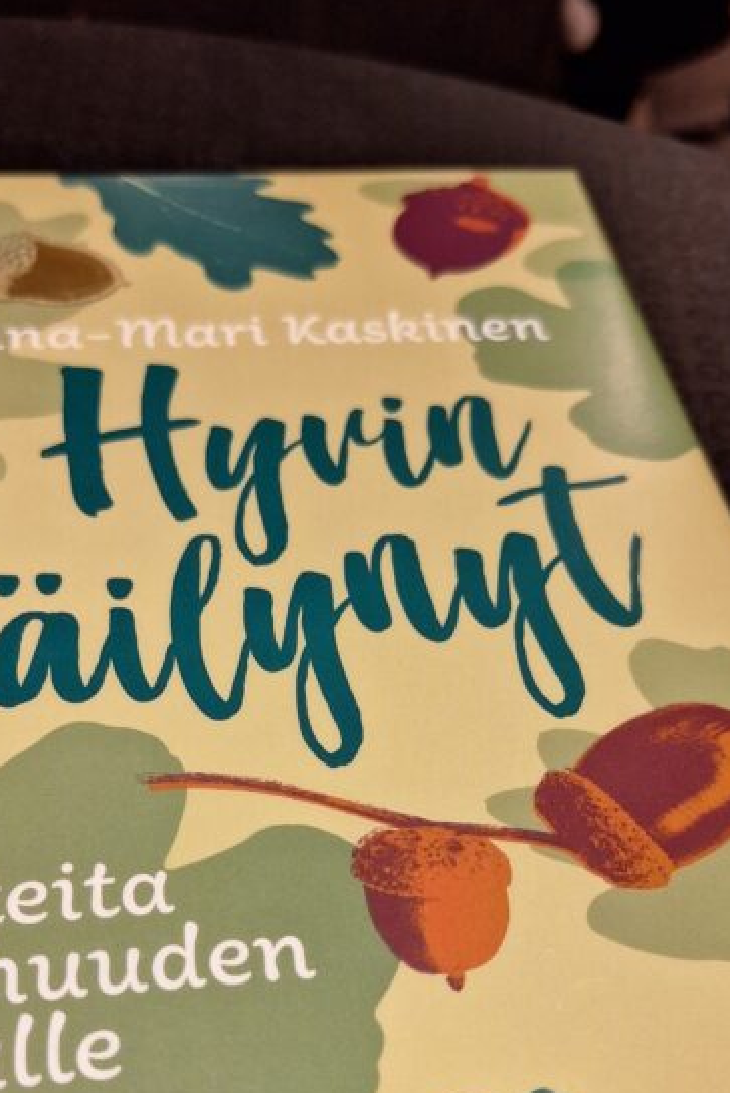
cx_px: 298
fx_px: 1368
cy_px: 784
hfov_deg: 29.8
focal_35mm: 45
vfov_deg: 42.6
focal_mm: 5.54
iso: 160
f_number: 1.8
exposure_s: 1/50
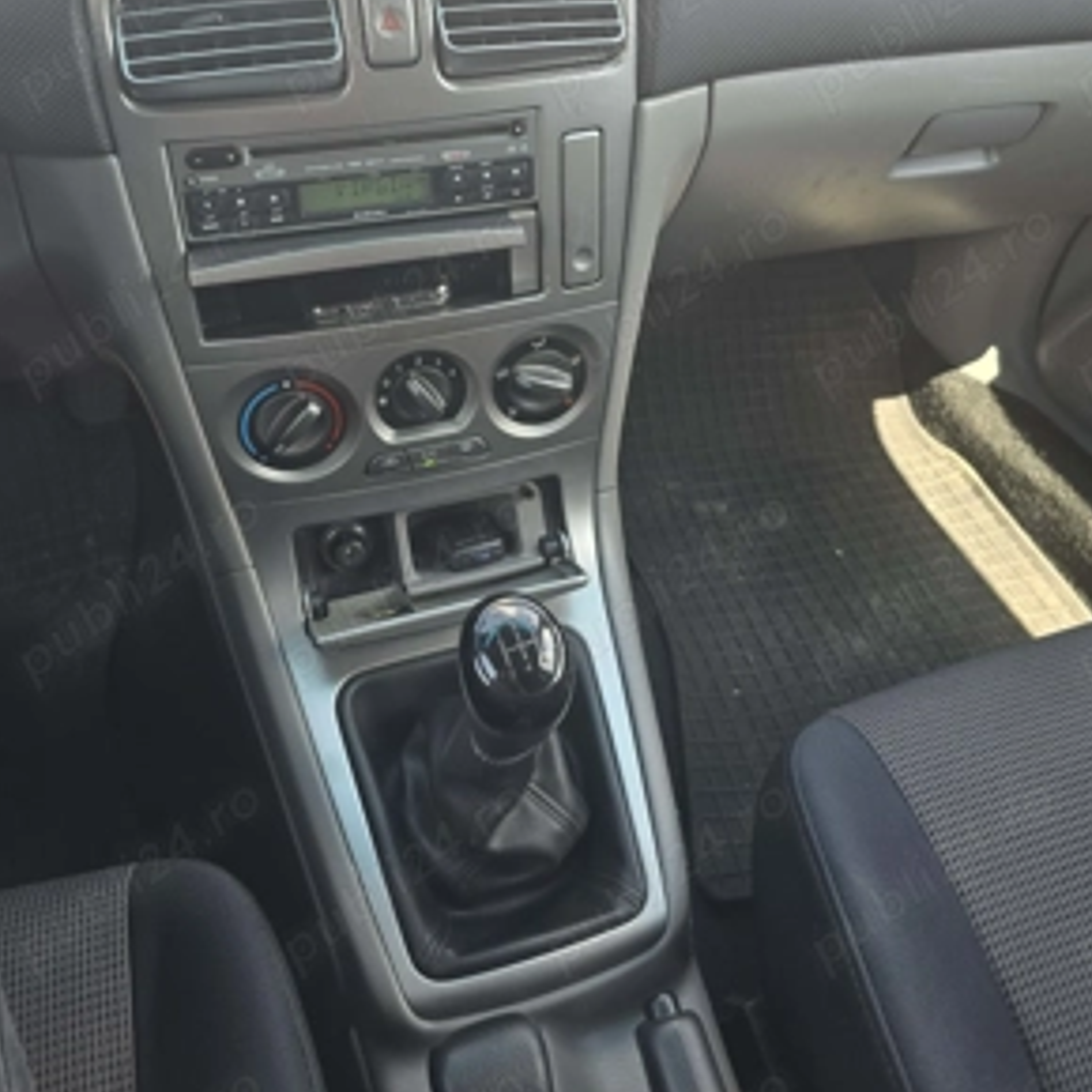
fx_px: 999
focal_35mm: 28
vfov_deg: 56.1
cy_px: 361
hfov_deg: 57.3
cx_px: 535
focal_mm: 6.3
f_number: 1.7
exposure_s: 1/180
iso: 50
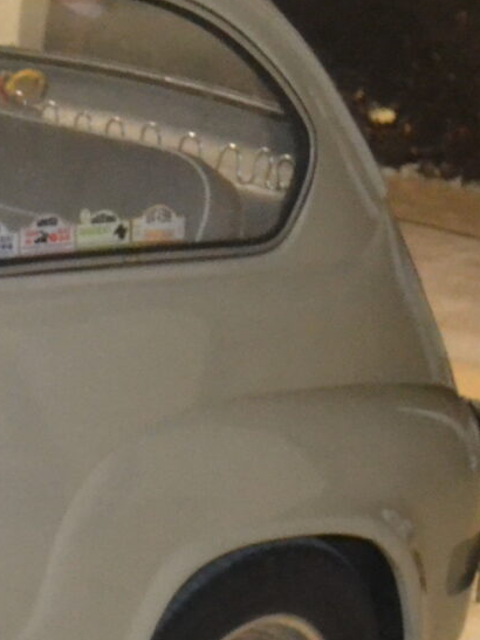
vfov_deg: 12.5
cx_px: -743
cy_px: 664
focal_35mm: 155
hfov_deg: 8.6
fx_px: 2871
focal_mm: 23
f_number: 3.8
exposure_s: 1/60
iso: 3200
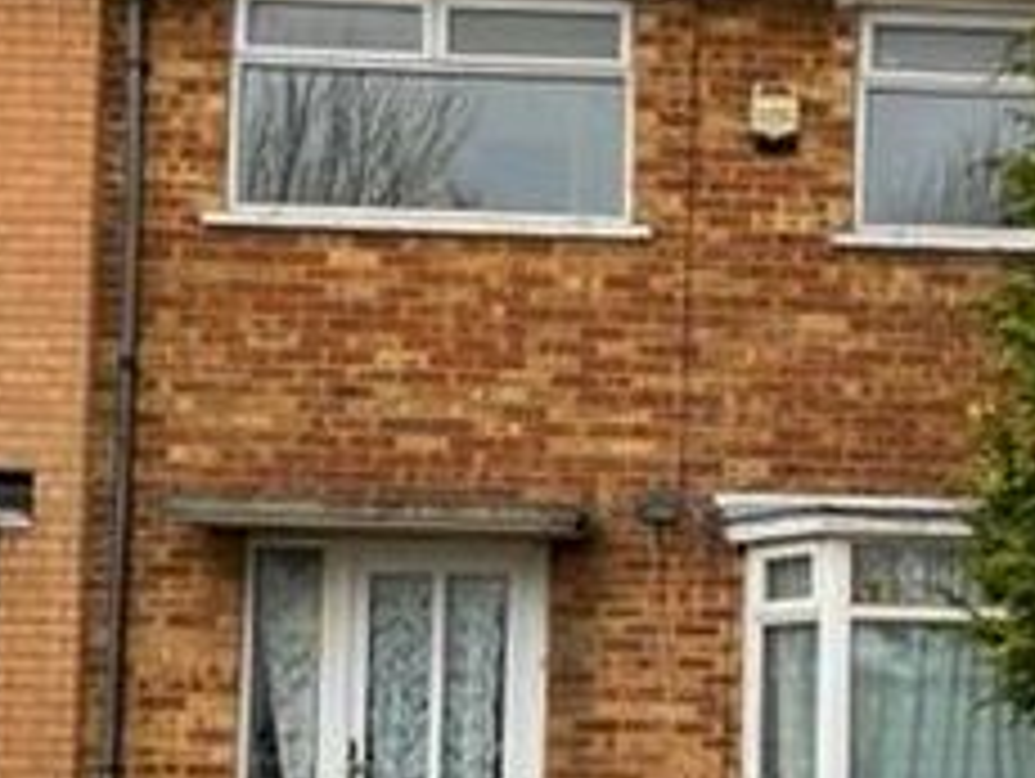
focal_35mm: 79
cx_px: 999
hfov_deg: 23.8
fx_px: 2365
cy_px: 609
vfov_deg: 18.5
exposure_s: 1/469
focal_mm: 5.1
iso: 50
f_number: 1.6
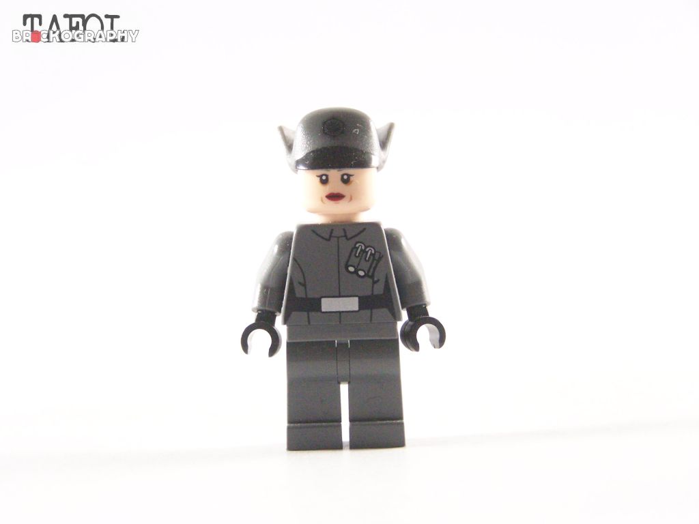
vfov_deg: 14.1
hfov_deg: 18.7
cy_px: 262
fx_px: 2120
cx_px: 350
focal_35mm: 105
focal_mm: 17.5
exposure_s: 1/45
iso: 400
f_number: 3.2
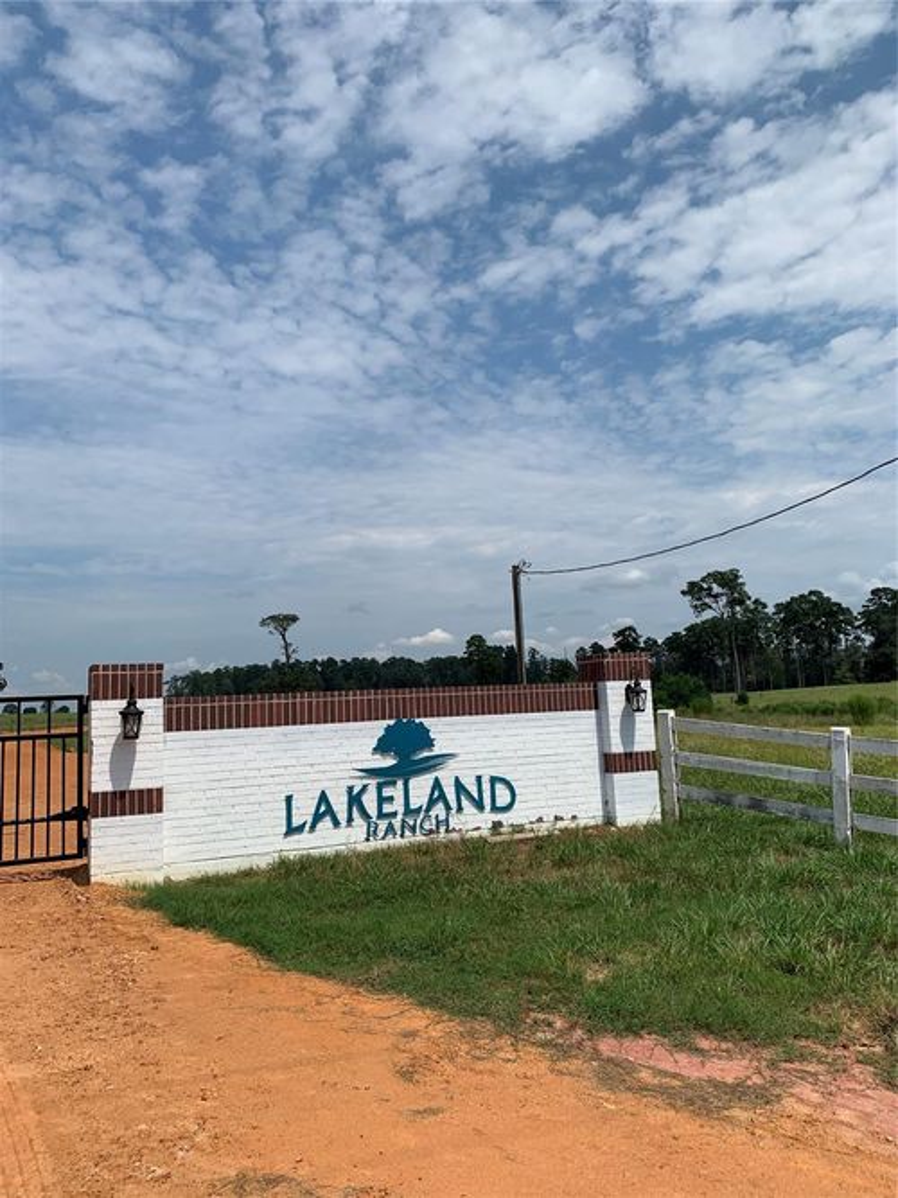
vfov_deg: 67.3
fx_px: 900
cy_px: 599
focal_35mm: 26
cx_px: 449
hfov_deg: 53.0
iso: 25
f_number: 1.8
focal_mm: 4.25
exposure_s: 1/5128
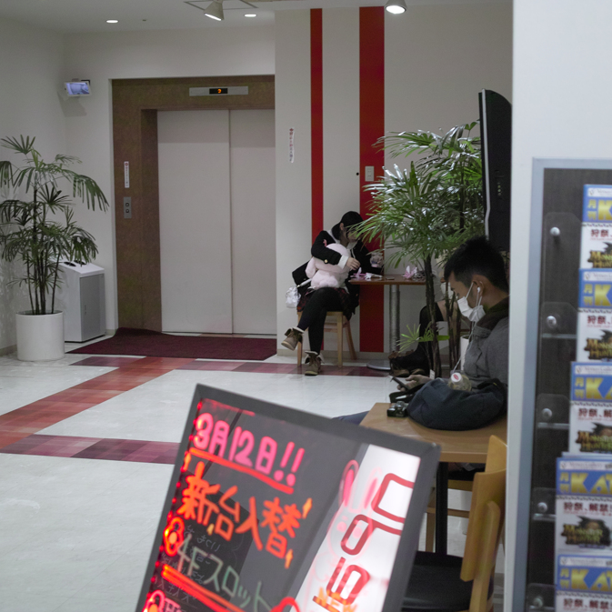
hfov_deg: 32.2
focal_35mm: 53
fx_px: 1060
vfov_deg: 32.2
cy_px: 308
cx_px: 344
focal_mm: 24.2
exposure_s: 1/60
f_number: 2.8
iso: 400
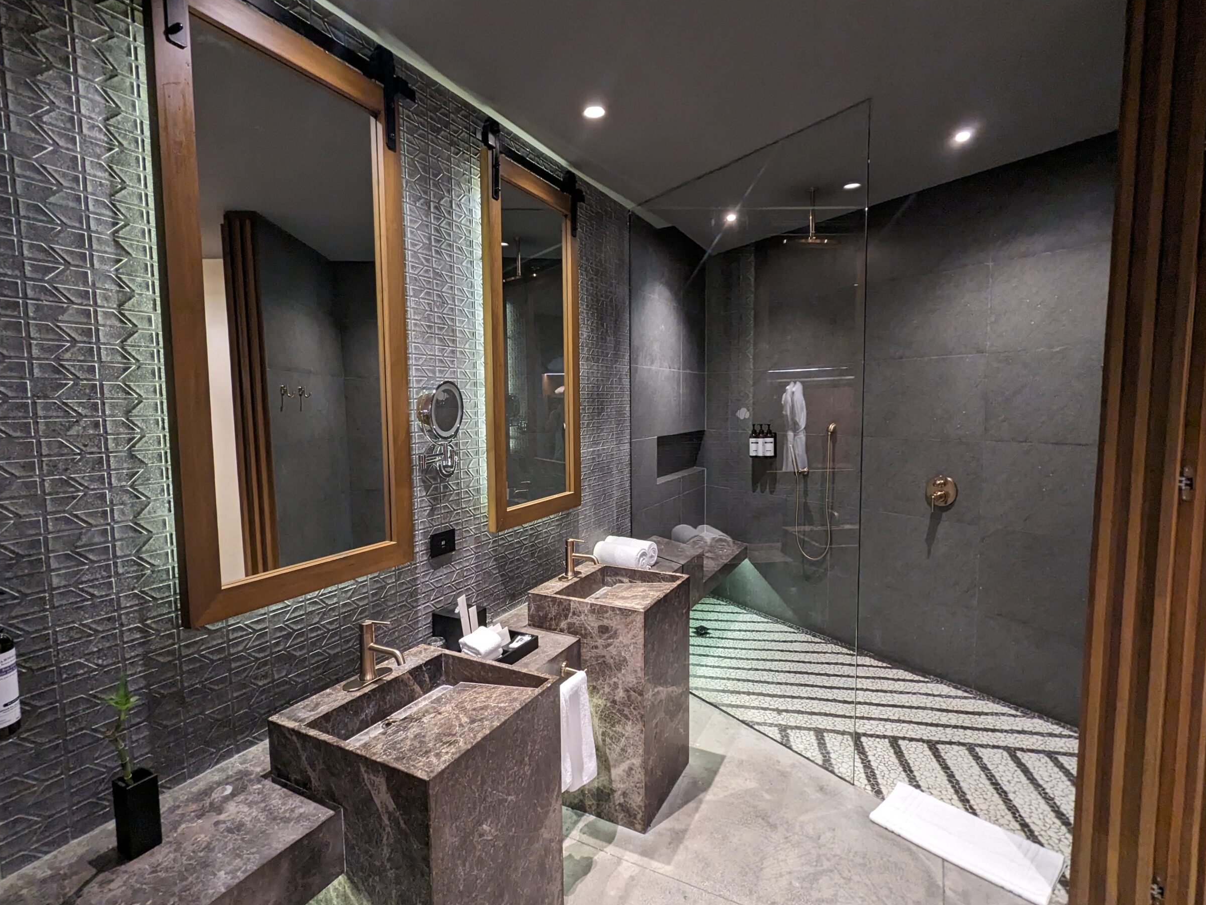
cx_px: 577
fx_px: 592
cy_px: 458
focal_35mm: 17
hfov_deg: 91.0
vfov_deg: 74.7
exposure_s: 1/24
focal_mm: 2.35
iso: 381
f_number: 2.2
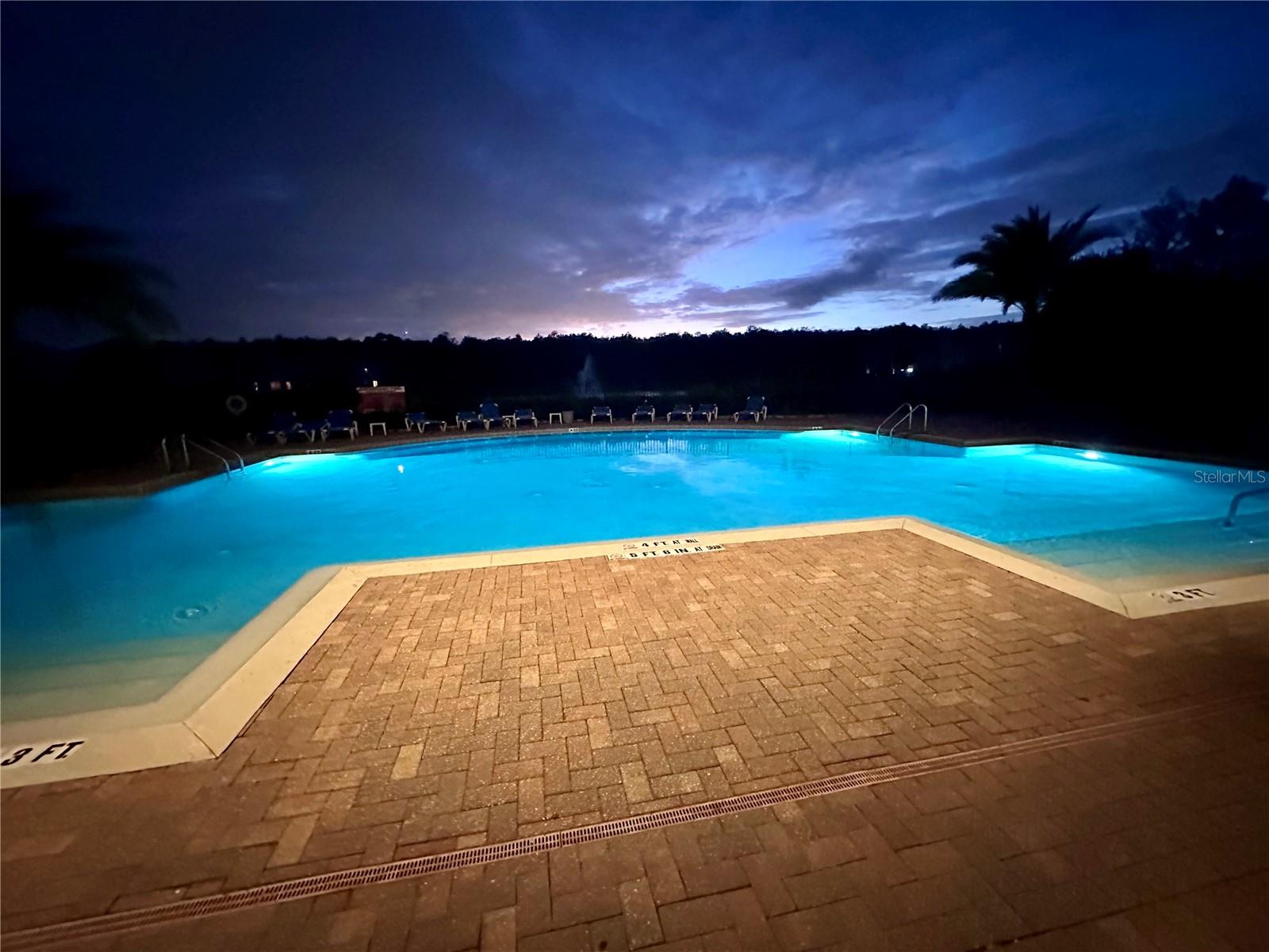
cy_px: 476
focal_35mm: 14
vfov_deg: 85.7
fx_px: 513
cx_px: 634
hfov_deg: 102.1
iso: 1250
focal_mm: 2.22
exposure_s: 1/30
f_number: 2.2
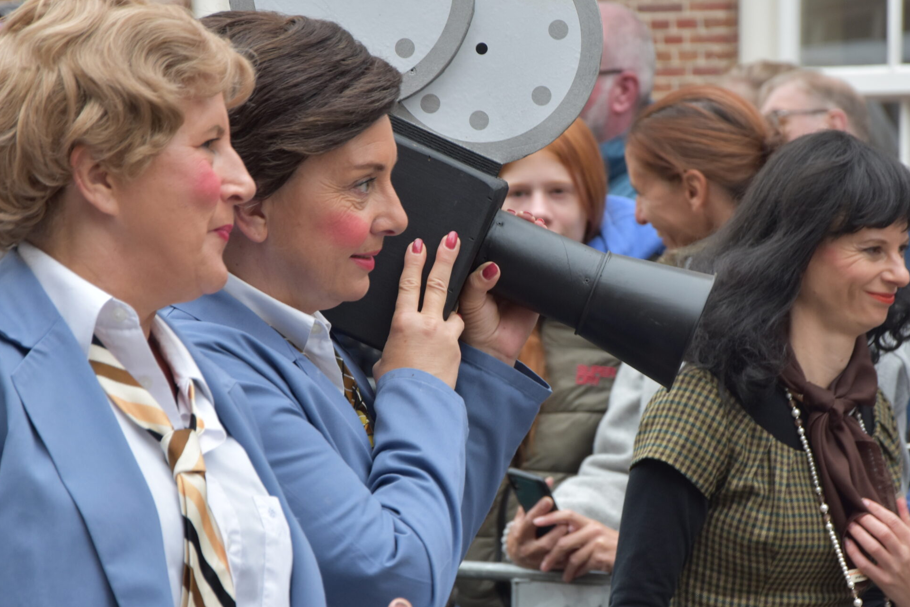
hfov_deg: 9.8
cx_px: 495
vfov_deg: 6.6
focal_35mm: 210
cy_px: 345
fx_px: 5299
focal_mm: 105
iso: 400
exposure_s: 1/160
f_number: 6.3
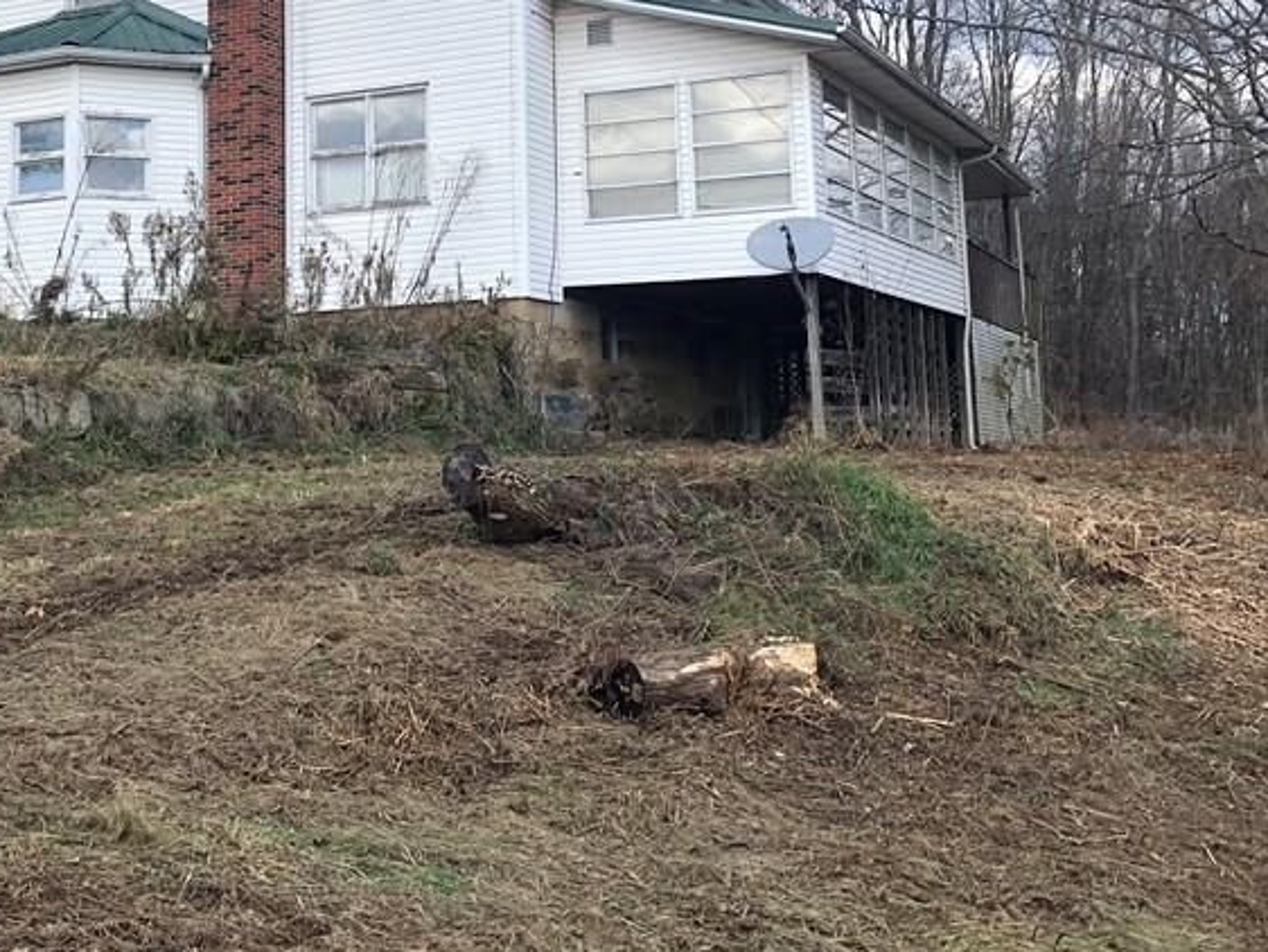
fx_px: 1869
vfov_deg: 28.1
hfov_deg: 37.3
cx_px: 476
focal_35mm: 51
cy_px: 214
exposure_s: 1/979
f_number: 1.8
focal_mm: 3.99
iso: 20
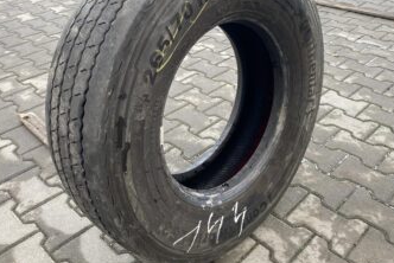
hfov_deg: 54.4
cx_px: 192
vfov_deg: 37.8
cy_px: 108
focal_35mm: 35
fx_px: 383
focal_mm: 4.25
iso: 32
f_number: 1.8
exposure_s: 1/122
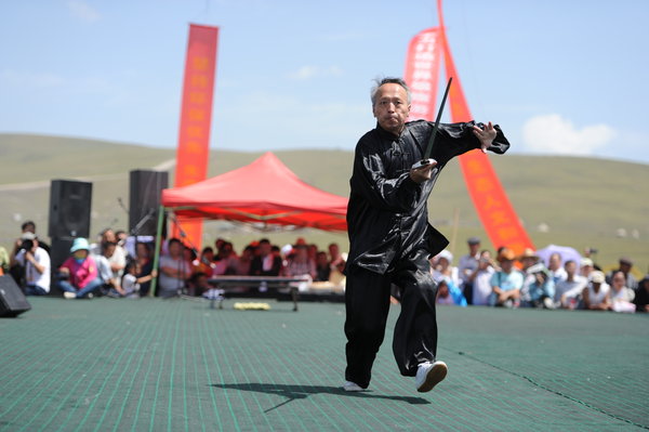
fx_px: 1765
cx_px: 324
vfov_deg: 13.9
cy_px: 216
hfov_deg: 20.8
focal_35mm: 98
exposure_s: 1/2500
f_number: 2.8
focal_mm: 98
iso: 200
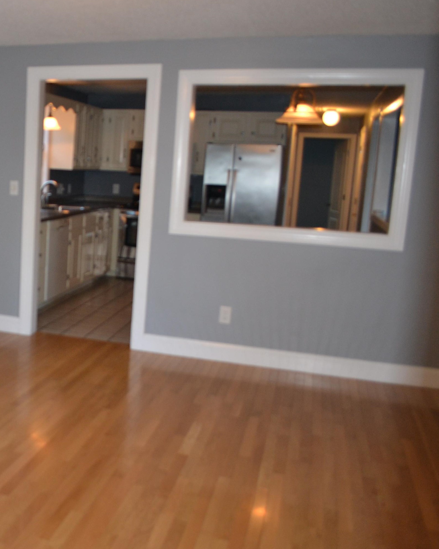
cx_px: 19
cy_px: 278
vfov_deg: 46.8
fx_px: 633
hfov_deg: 35.3
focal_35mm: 39
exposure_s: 1/60
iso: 720
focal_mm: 18
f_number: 3.5
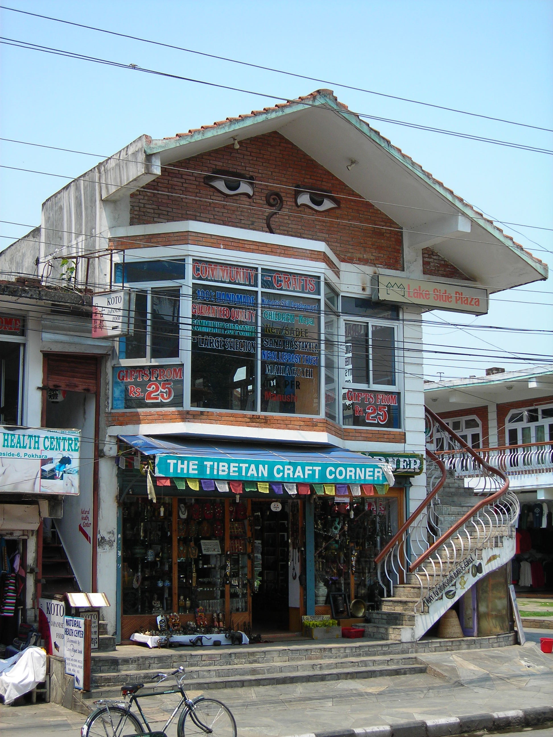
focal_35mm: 55
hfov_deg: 26.6
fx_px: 1172
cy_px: 368
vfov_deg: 34.9
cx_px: 276
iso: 50
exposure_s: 1/350
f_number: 3.6
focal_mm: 9.1
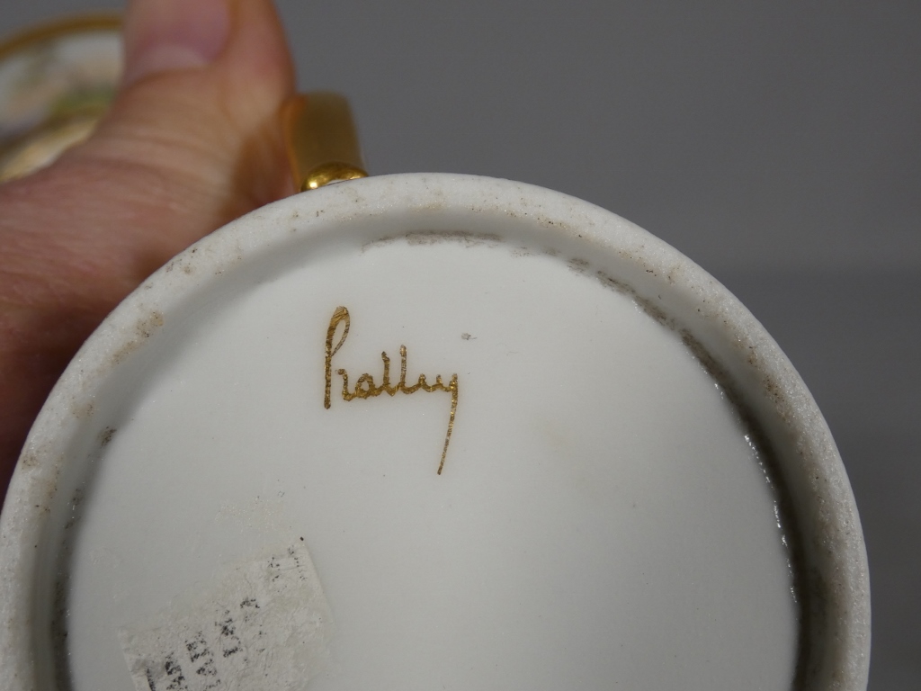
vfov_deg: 33.6
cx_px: 460
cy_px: 346
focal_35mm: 43
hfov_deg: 43.9
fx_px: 1144
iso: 160
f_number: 3.7
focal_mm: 7.8
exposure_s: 1/125
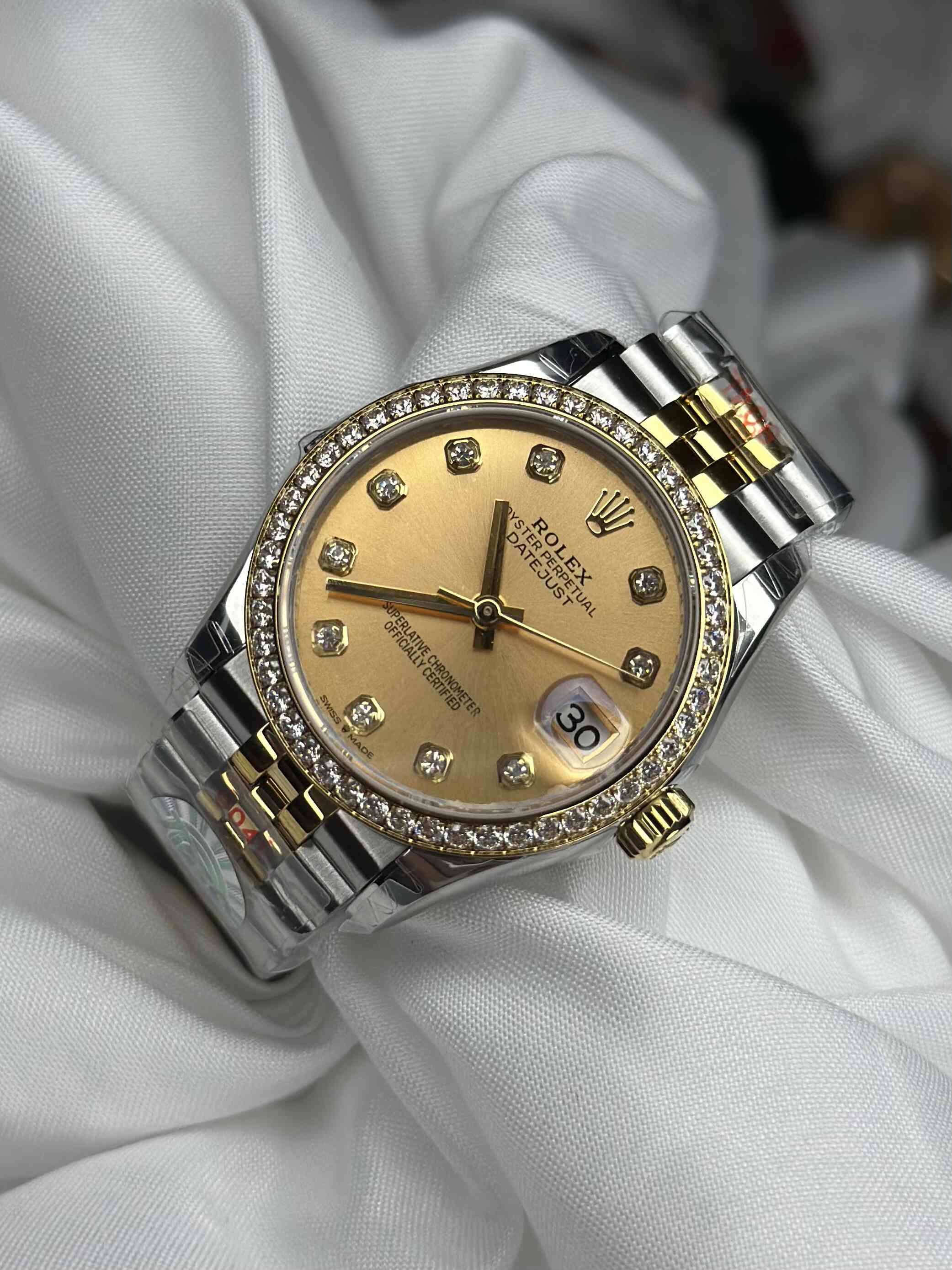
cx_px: 476
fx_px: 1760
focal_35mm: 48
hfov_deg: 30.3
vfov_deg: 39.7
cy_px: 635
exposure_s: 1/1639
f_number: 1.78
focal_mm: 6.86
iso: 80
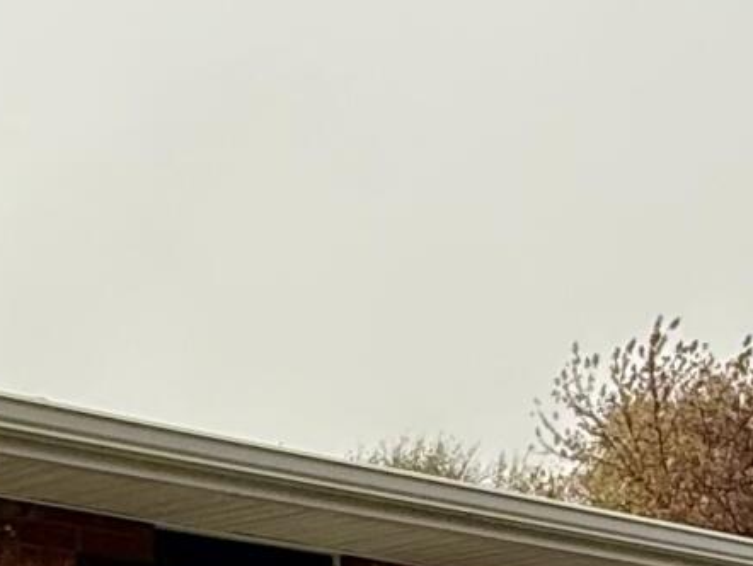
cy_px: 784
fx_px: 2068
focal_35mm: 95
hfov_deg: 19.6
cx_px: -112
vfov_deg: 14.7
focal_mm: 2.22
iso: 50
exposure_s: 1/250
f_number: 2.2
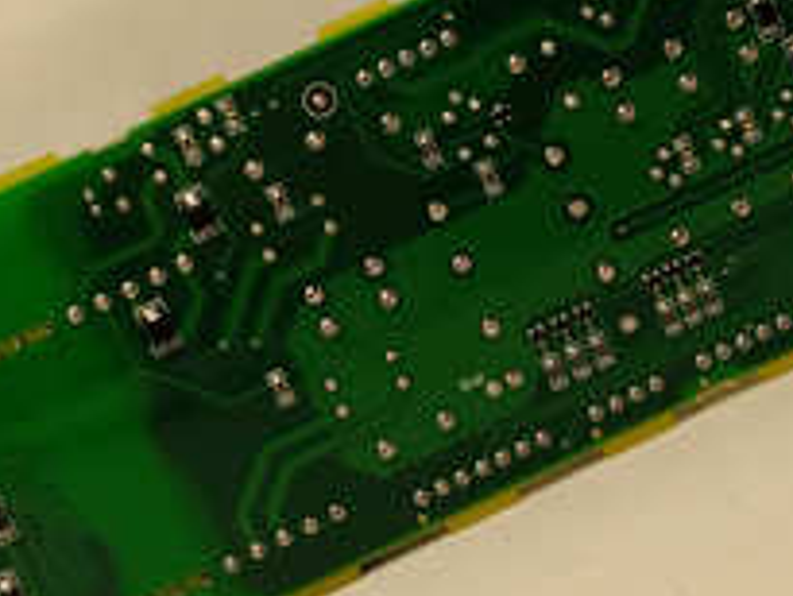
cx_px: 402
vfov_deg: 18.7
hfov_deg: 24.7
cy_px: 302
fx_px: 1811
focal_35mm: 79
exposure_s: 1/33
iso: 218
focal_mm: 3.79
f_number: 2
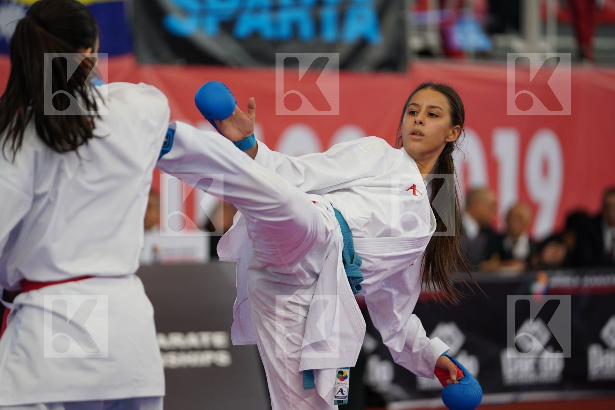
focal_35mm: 189
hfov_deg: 10.9
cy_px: 205
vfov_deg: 7.3
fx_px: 3228
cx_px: 308
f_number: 2.8
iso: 1250
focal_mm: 189
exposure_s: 1/1000
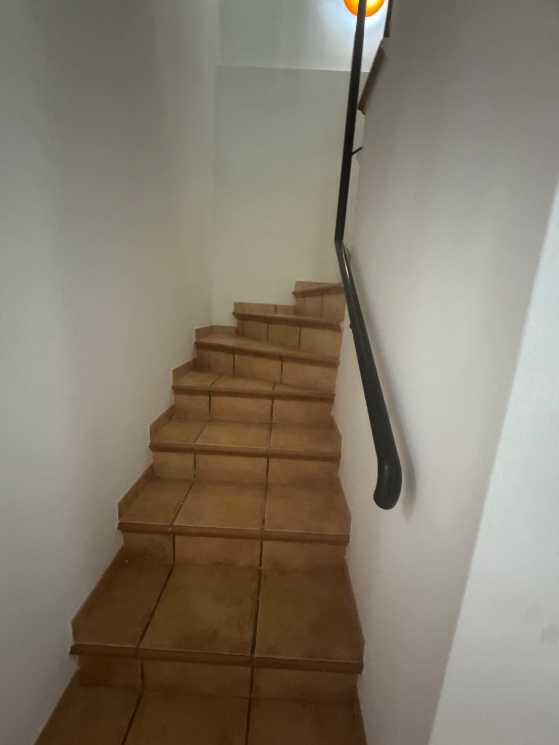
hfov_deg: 85.7
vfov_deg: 102.1
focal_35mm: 14
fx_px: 301
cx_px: 280
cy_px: 372
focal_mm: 2.22
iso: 1000
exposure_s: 1/33
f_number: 2.2
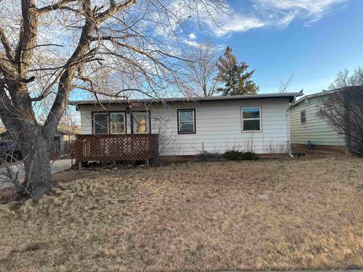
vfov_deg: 56.8
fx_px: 252
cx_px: 182
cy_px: 136
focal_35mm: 24
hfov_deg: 71.6
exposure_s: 1/1029
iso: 80
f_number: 1.78
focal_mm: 6.86
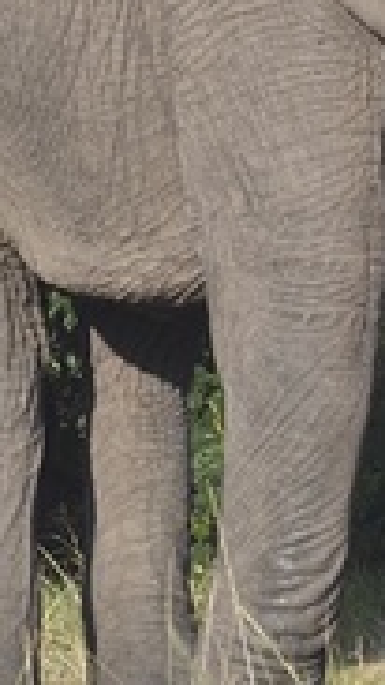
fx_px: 50194
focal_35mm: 2767
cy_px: 105
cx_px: 976
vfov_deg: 0.8
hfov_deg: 0.4
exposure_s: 1/500
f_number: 6.3
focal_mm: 380
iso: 800
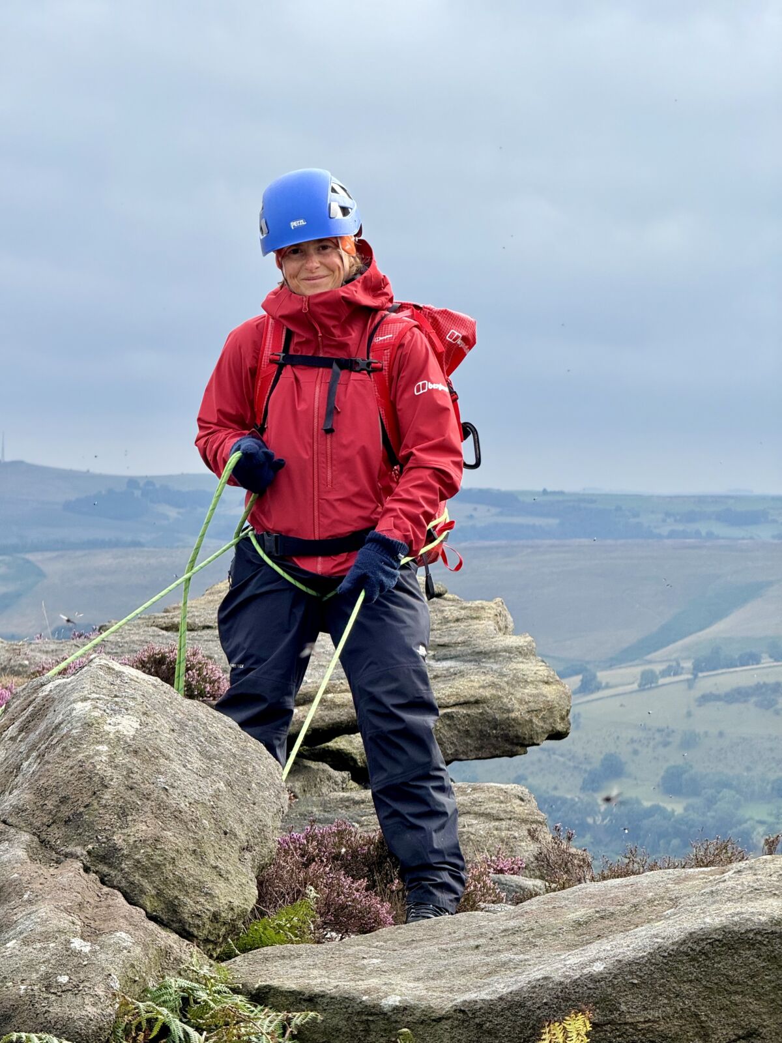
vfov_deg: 16.4
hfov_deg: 12.3
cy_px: 522
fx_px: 3615
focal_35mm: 120
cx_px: 391
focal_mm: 15.66
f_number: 2.8
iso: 50
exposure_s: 1/767
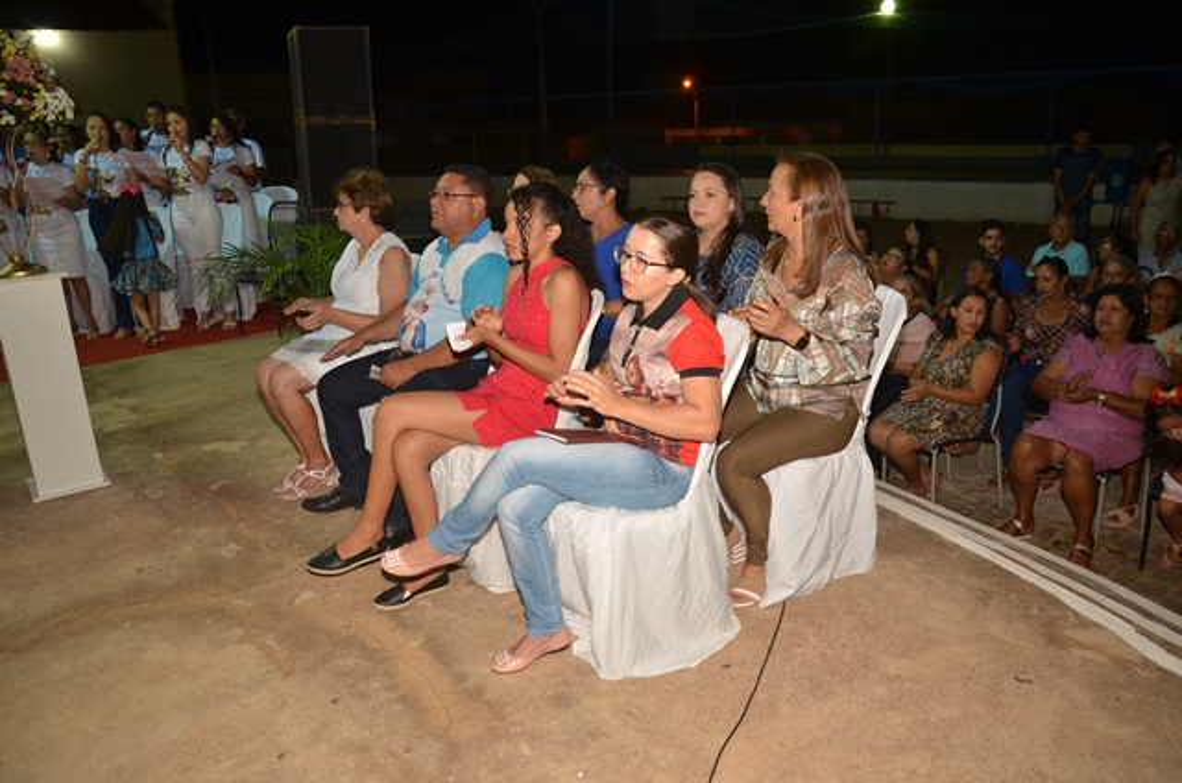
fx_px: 885
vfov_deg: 47.7
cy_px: 392
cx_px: 591
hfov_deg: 67.5
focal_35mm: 27
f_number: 4
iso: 800
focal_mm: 18
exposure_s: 1/60
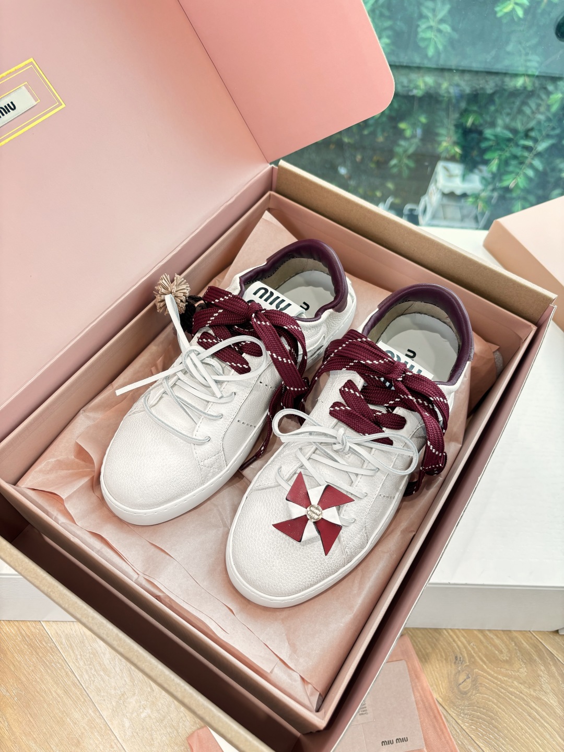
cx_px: 282
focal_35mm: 26
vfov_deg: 67.3
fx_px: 565
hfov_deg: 53.1
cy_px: 376
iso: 64
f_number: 1.6
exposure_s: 1/121
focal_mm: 5.96
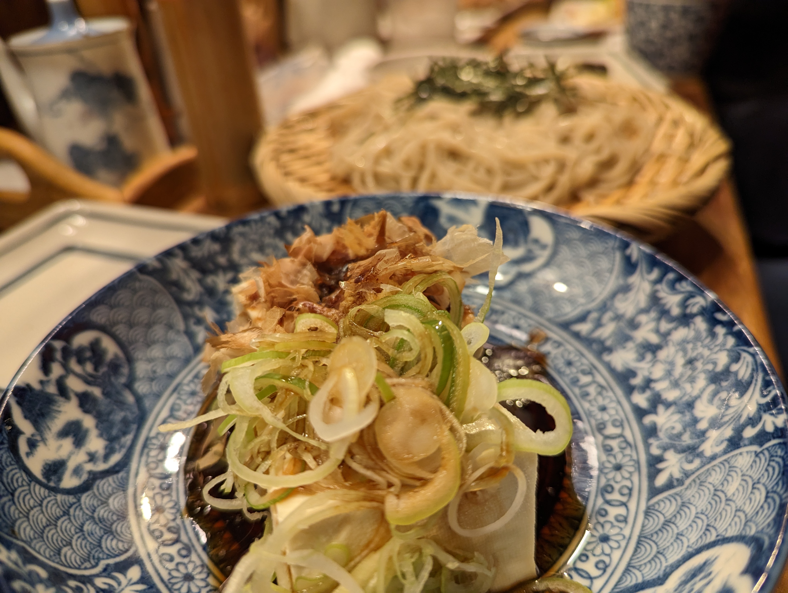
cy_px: 296
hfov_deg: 71.5
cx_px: 394
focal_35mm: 24
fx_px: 547
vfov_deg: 56.9
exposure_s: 1/40
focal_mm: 6.81
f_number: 1.85
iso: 300
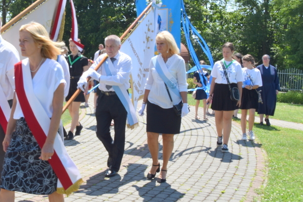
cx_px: 85
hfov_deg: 32.9
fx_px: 505
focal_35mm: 60
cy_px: 90
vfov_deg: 22.6
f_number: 7.1
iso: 100
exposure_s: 1/200
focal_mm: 20
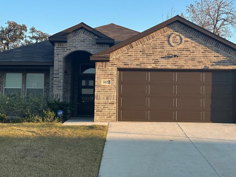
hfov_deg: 30.3
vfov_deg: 22.9
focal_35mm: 64
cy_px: 74
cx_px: 127
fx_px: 436
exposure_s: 1/1019
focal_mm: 6.86
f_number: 1.78
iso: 64
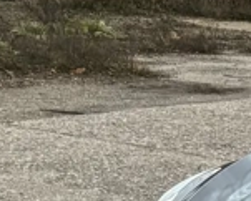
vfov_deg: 8.9
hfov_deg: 9.6
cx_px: 690
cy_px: 326
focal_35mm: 168
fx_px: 1249
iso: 320
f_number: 1.6
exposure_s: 1/60
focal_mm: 5.96
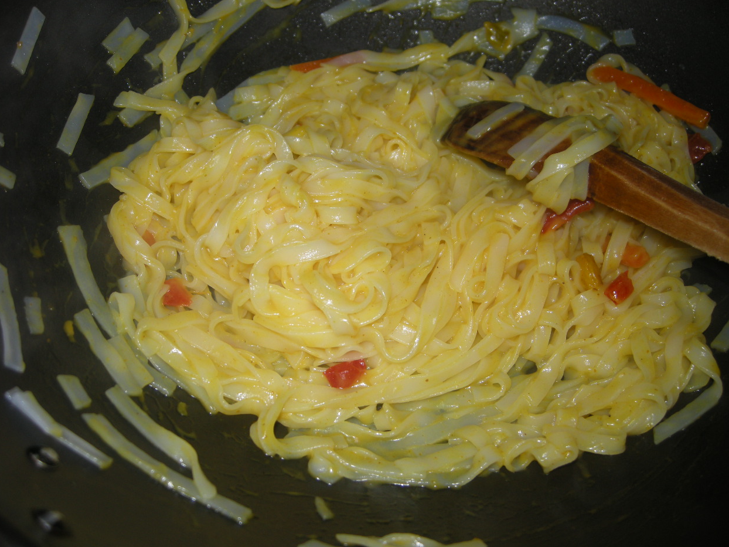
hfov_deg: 51.4
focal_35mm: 36
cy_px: 268
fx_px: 758
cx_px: 367
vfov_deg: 39.7
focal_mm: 7.5
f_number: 2.7
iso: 64
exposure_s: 1/60
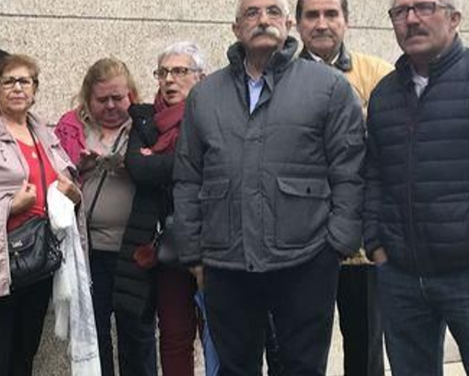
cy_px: 191
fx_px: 1194
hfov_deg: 20.5
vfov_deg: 17.9
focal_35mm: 86
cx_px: -125
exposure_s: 1/100
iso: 25
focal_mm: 3.99
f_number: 1.8
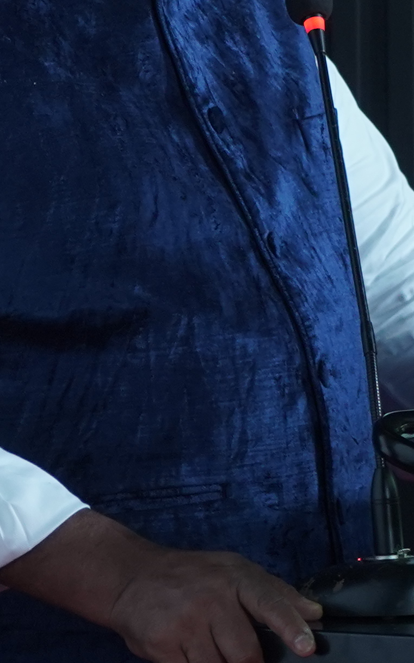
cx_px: 646
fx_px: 6244
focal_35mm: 346
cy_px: 141
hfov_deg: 3.8
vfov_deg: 6.1
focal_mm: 70
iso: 1250
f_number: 4
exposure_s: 1/100
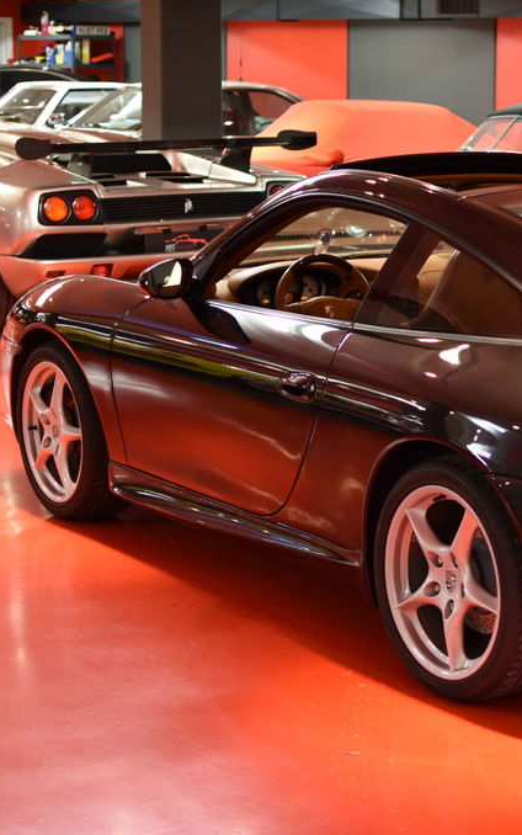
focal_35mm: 81
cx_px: 556
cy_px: 418
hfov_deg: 15.8
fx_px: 1838
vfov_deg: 25.6
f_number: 1.8
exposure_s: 1/60
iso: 800
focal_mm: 35
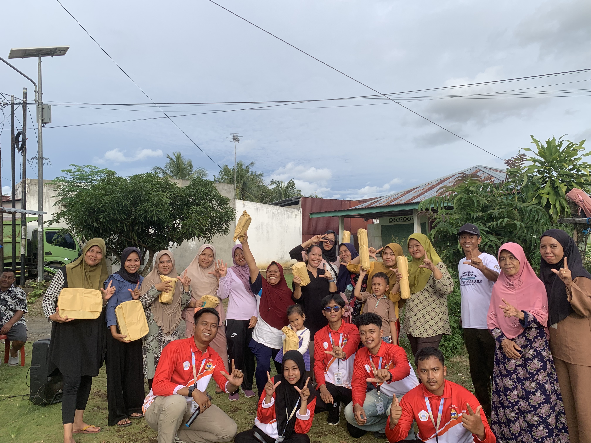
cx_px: 296
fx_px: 444
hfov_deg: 67.3
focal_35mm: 26
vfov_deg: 53.1
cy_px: 222
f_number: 1.8
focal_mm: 4.25
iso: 25
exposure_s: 1/1100
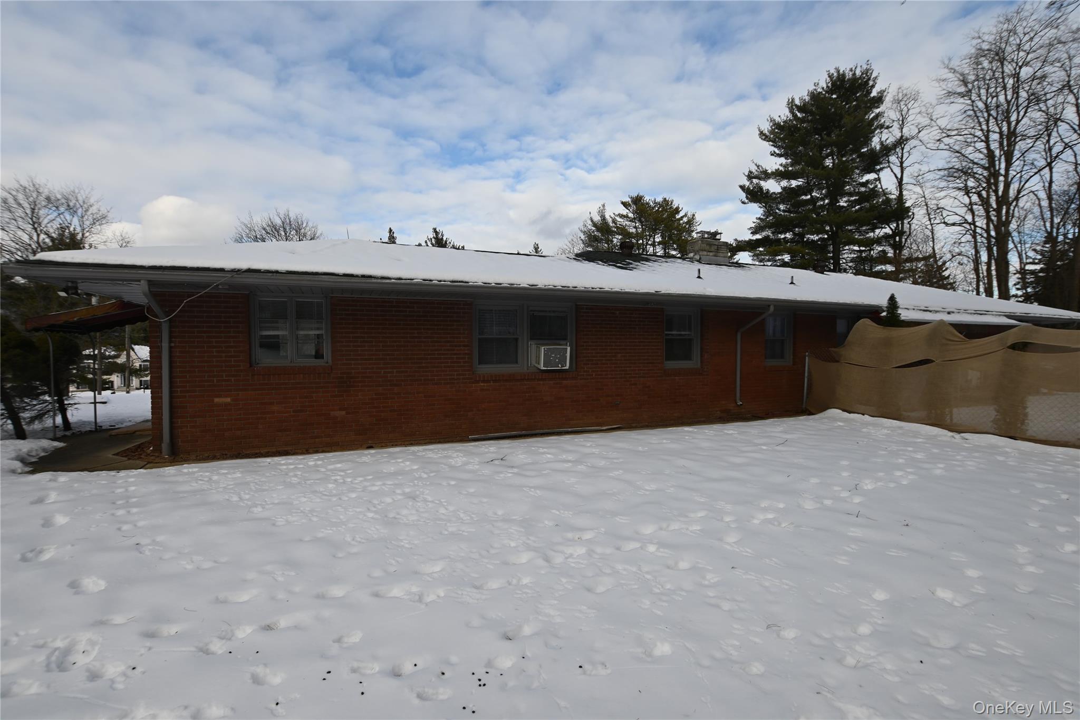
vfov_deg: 77.3
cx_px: 540
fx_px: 450
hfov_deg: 100.4
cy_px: 360
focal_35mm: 15
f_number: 7.1
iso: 100
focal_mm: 10
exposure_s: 1/320
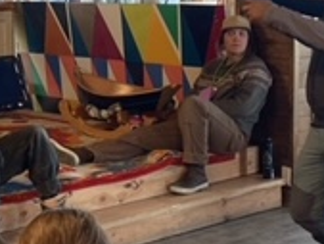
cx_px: 119
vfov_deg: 14.0
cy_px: 134
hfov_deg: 18.5
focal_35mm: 106
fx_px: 993
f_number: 1.8
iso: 160
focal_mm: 3.99
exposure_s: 1/60
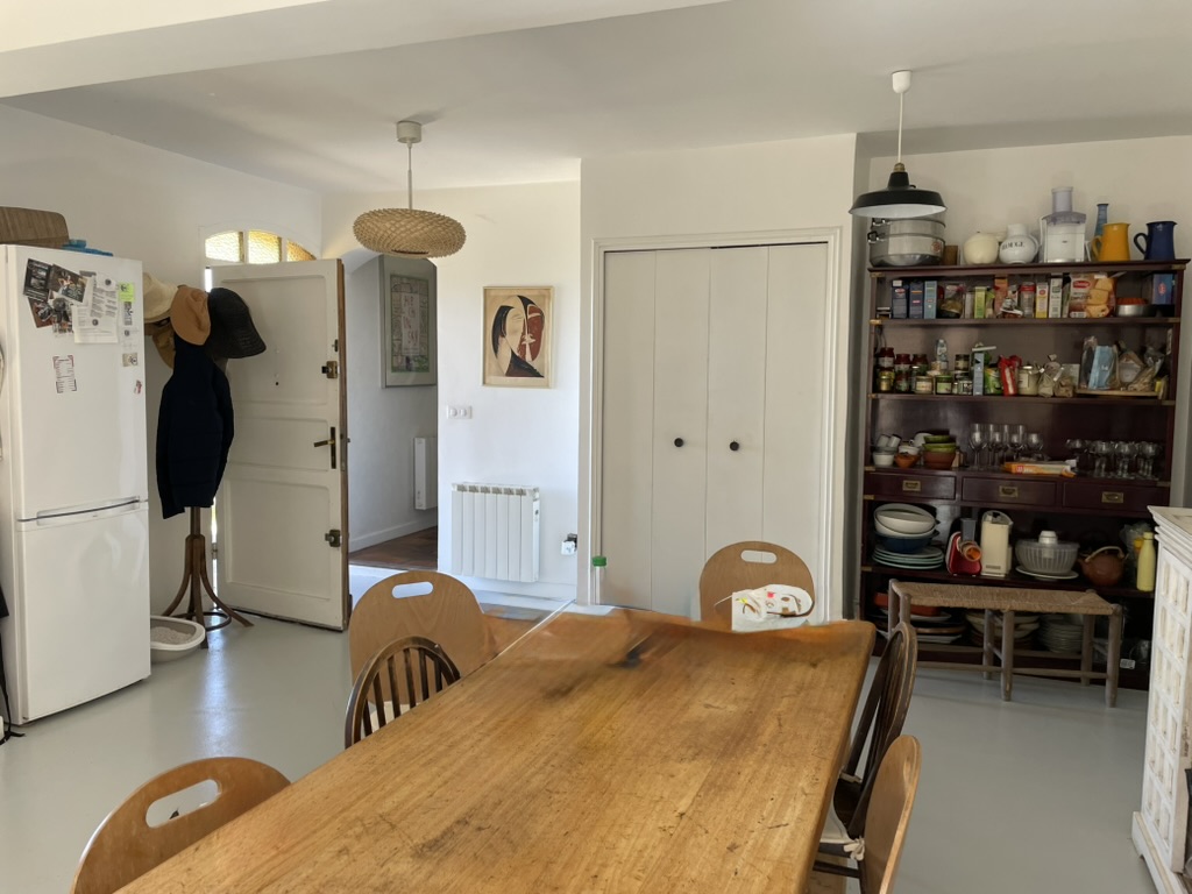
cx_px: 596
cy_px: 447
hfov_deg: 67.3
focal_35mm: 26
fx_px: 895
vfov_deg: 53.1
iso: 80
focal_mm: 4.2
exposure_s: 1/121
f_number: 1.6
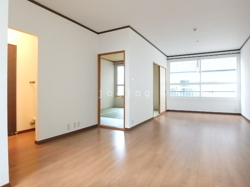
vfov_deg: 63.4
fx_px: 152
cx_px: 125
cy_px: 94
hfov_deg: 79.0
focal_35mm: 21
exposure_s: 1/30
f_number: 3.5
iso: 1600
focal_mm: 3.7
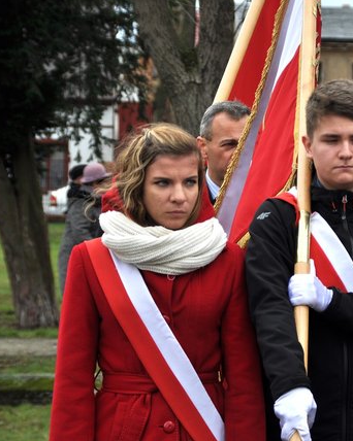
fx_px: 2235
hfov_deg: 9.0
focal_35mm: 171
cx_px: 326
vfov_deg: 11.3
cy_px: 219
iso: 200
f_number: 5.3
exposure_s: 1/320
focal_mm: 80
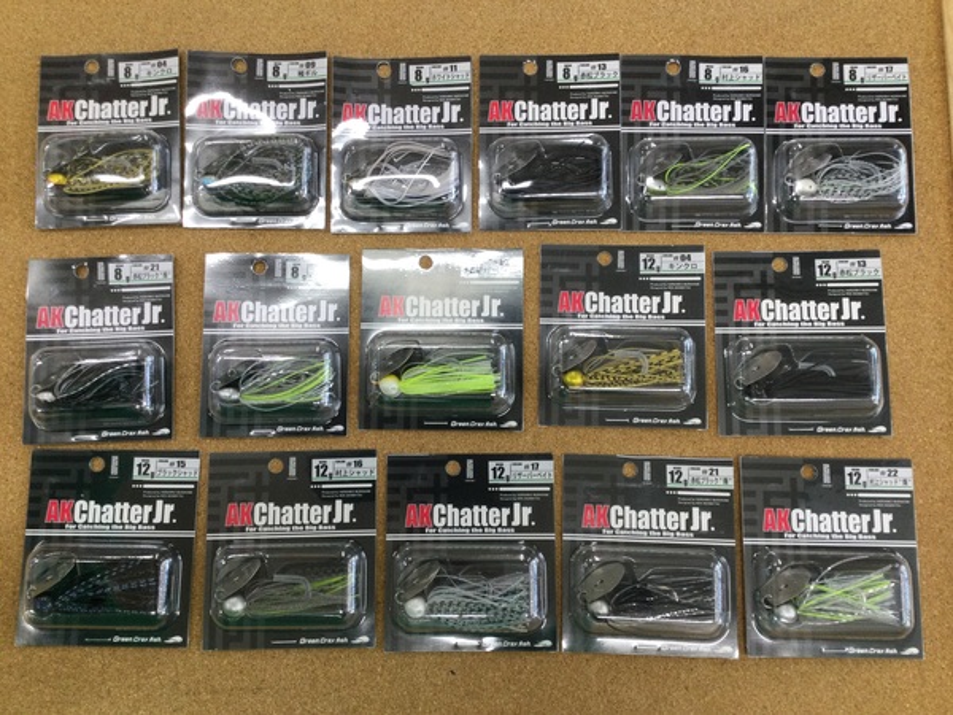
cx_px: 476
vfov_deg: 45.4
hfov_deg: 58.4
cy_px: 358
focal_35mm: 31
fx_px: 853
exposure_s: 1/30
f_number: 2.4
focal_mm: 3.3
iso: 25
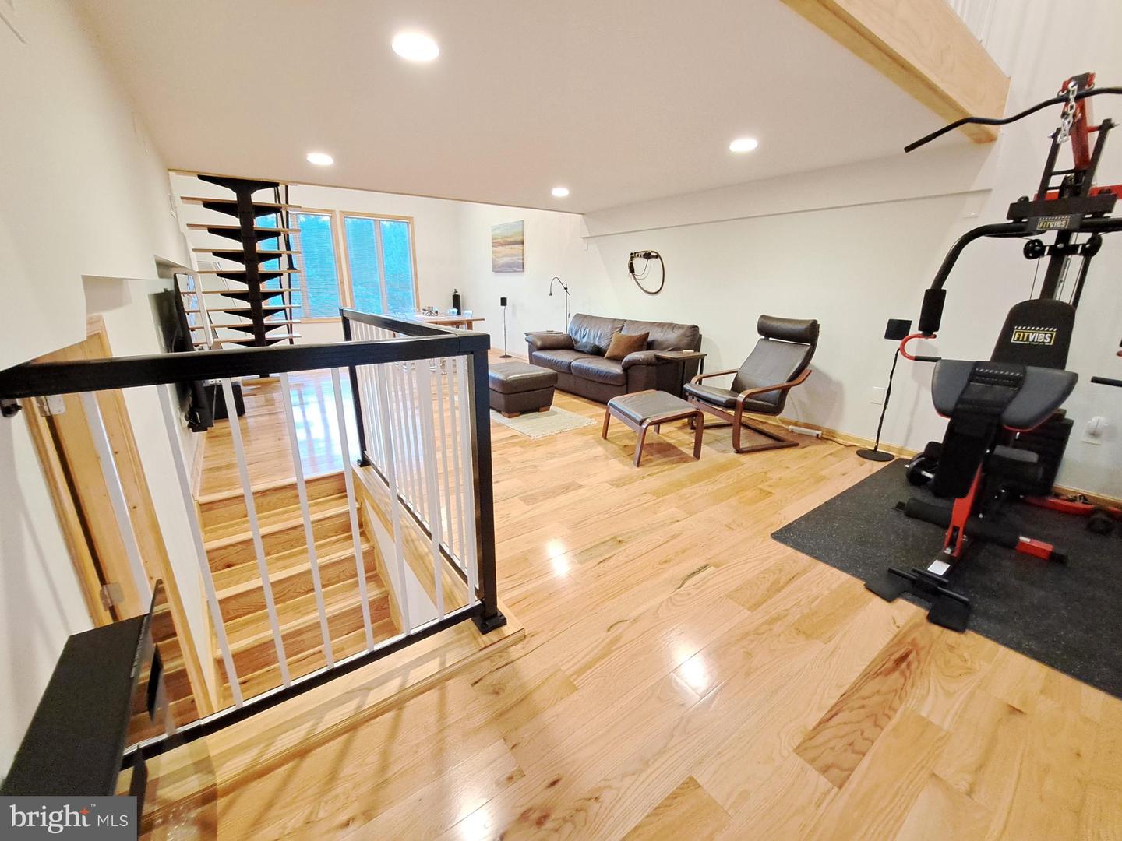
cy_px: 420
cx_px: 561
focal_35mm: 13
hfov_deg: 106.2
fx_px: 421
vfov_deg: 89.9
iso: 320
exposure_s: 1/24
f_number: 2.2
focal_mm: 1.74
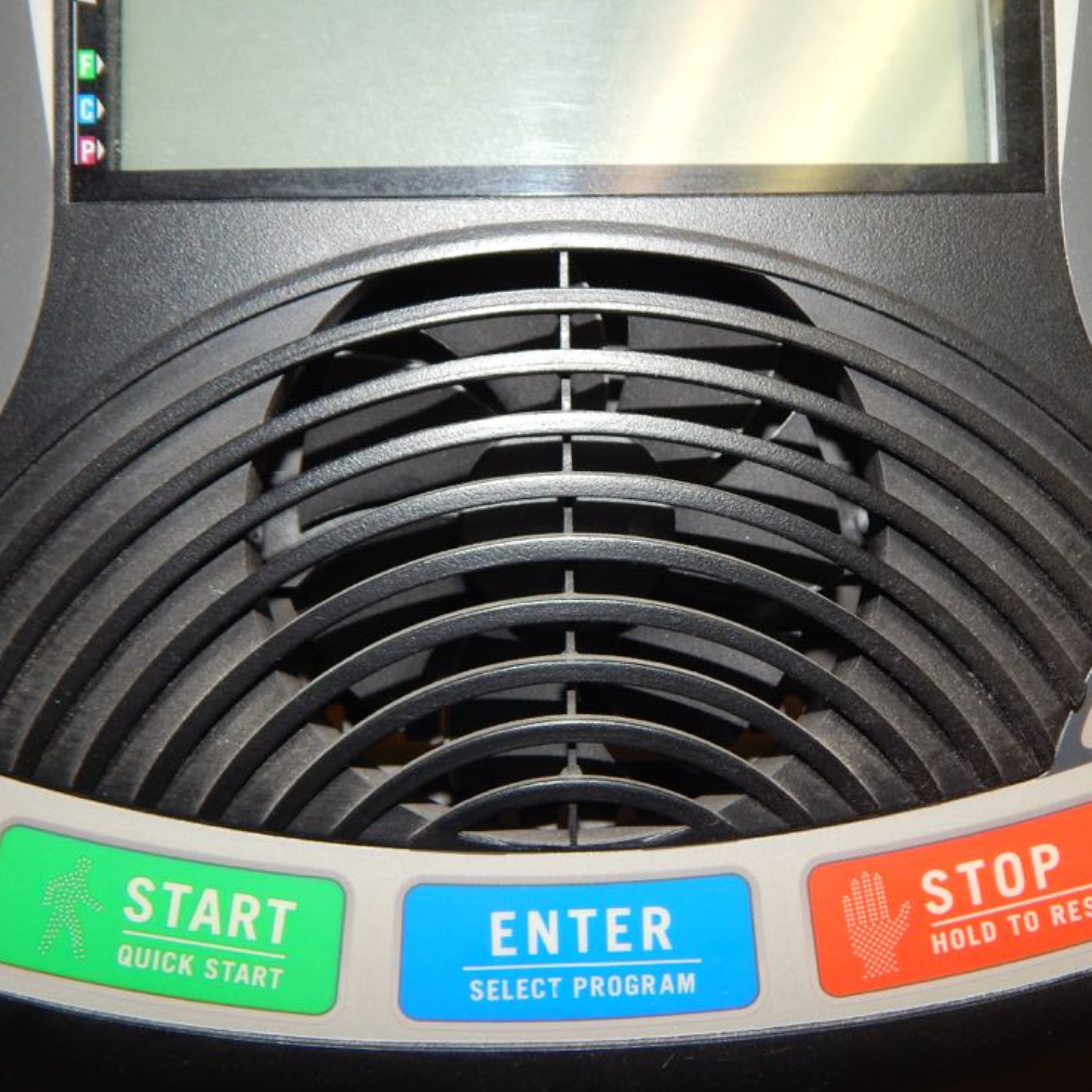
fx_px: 1499
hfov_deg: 40.0
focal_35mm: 42
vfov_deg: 40.0
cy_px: 550
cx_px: 591
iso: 200
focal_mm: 6.1
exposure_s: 1/30
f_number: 6.7
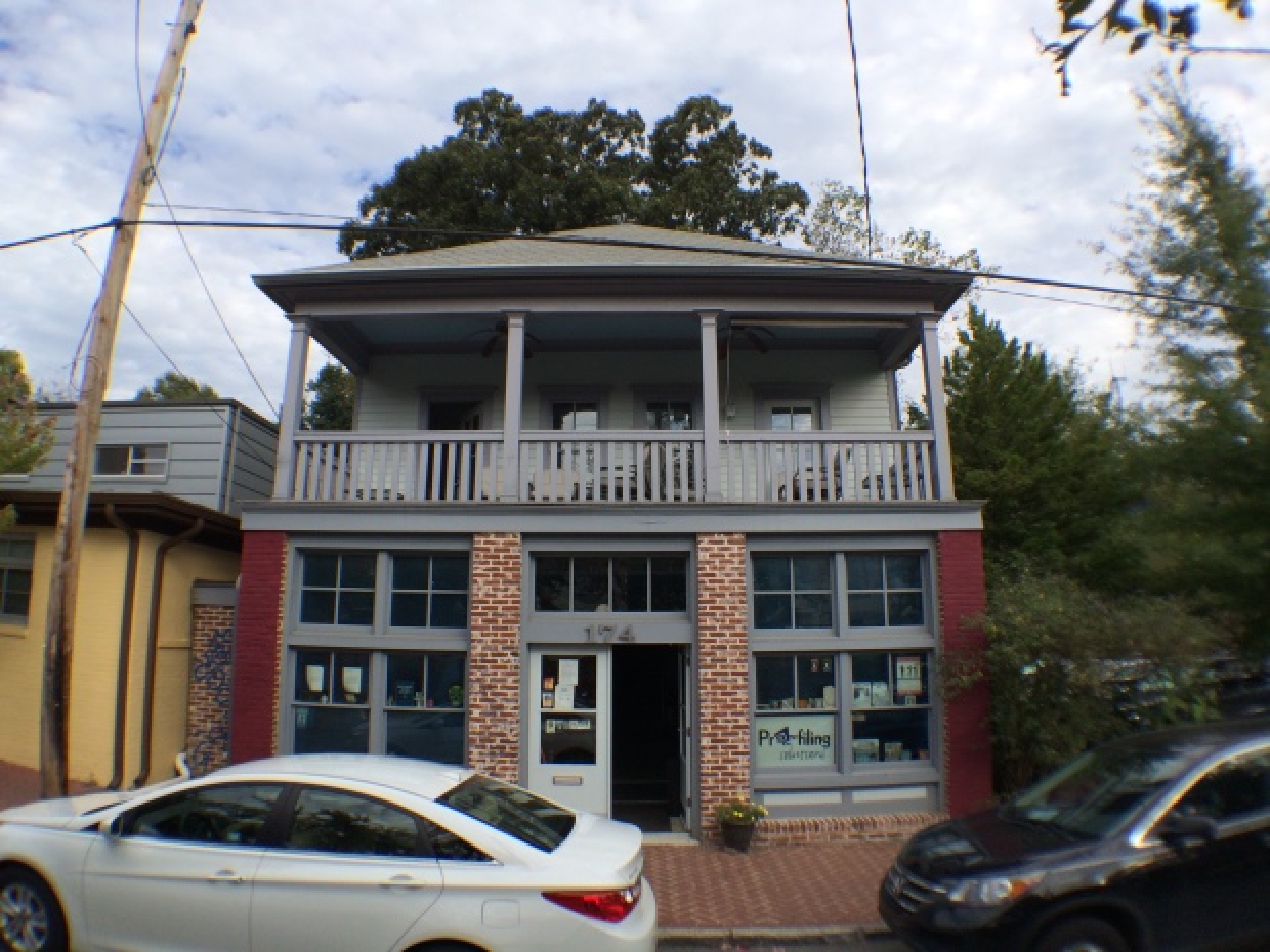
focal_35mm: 29
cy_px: 476
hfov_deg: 61.7
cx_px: 635
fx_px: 1064
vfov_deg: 48.2
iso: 32
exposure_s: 1/1786
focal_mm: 4.15
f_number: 2.2
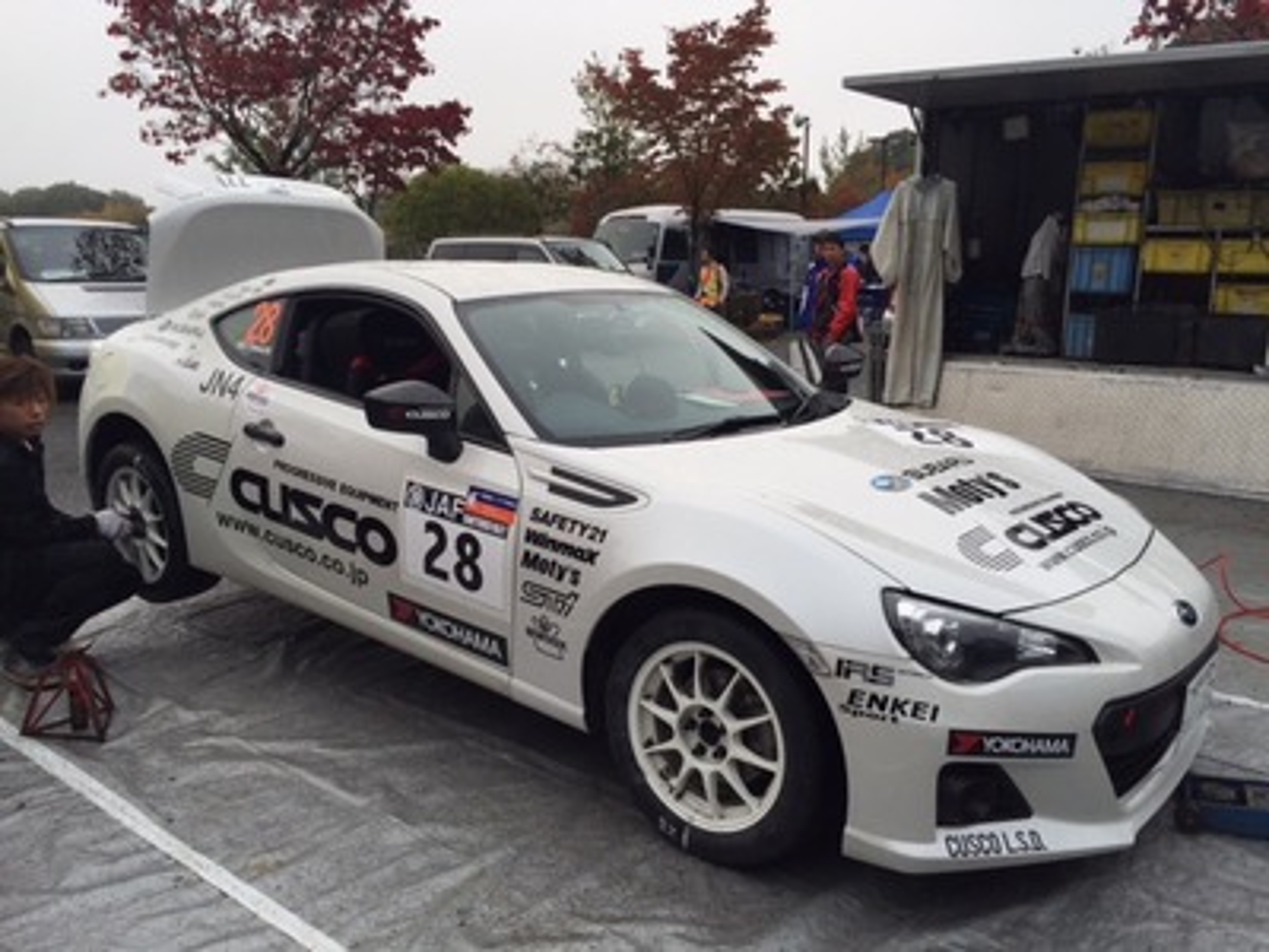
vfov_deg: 48.2
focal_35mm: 29
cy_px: 476
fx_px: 1063
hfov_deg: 61.7
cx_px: 634
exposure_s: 1/590
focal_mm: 4.15
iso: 32
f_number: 2.2
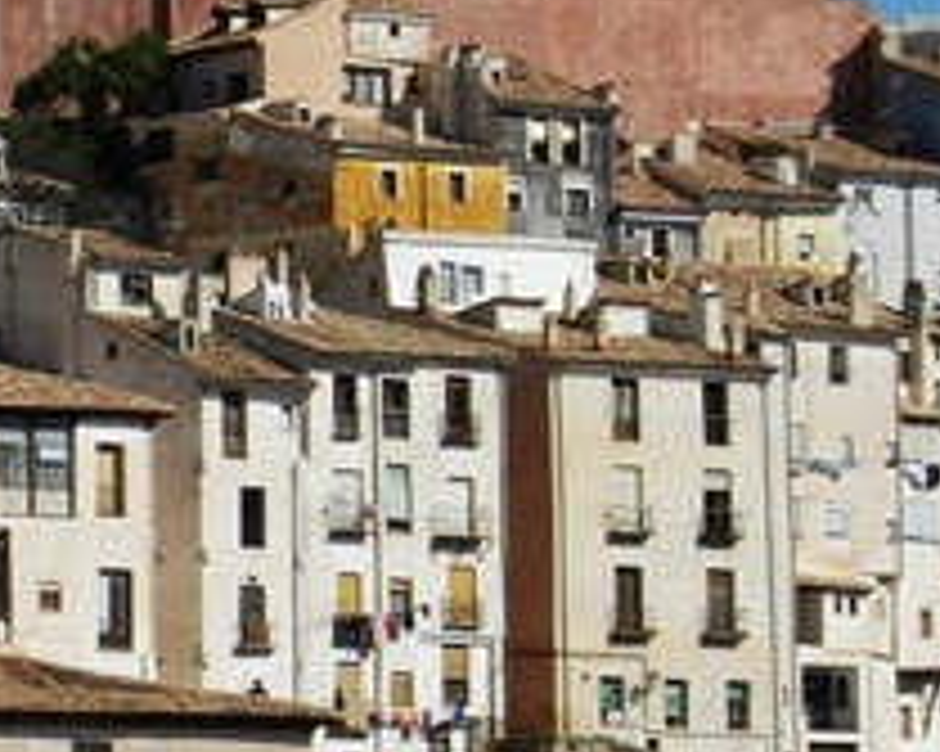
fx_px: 10205
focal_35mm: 367
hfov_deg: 5.2
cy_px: 540
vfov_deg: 4.2
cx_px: -409
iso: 160
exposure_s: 1/1600
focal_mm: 22.2
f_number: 5.1
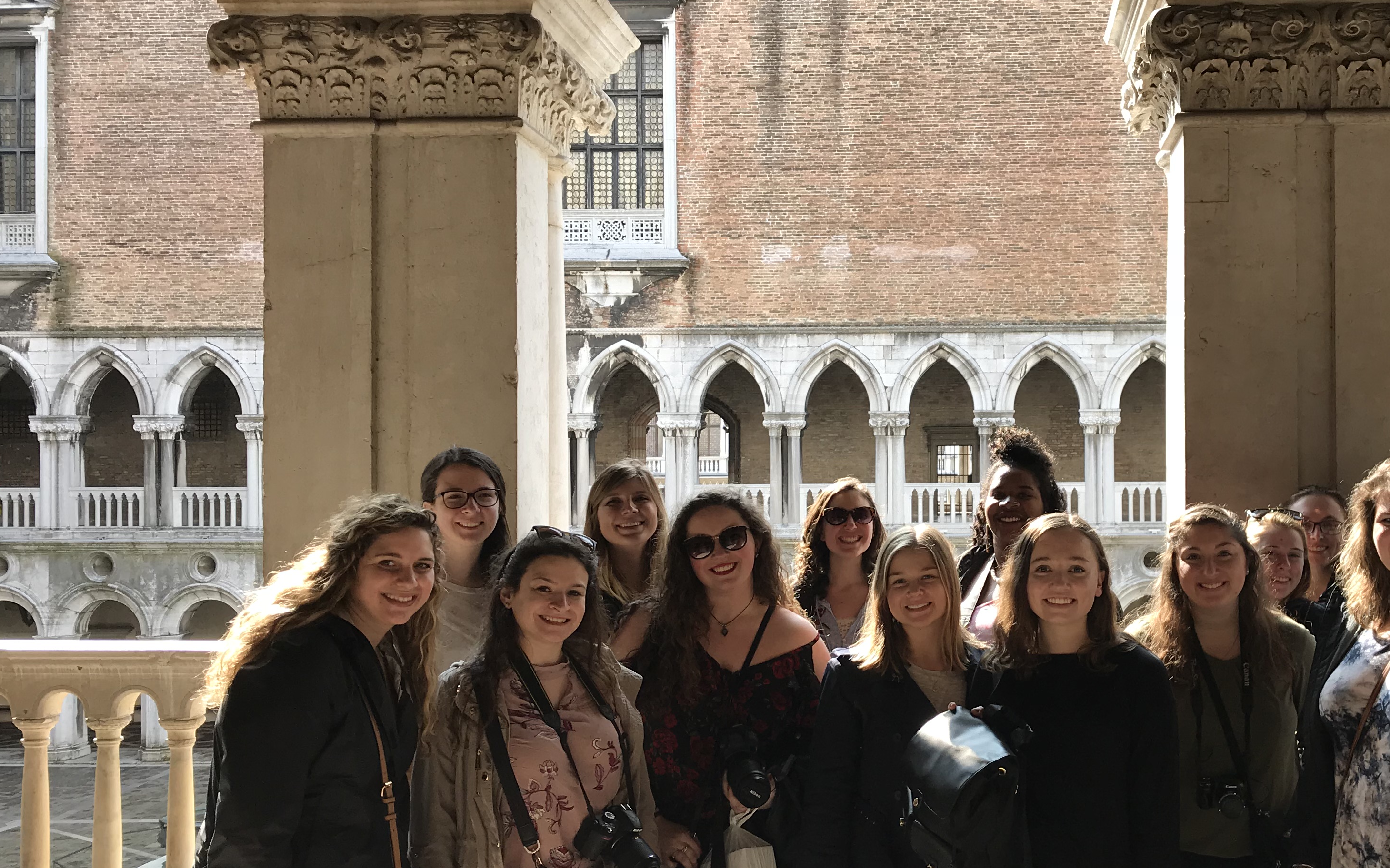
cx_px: 955
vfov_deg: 31.2
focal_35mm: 41
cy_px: 472
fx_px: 1553
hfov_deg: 47.2
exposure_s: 1/287
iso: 20
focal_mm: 3.99
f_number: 1.8
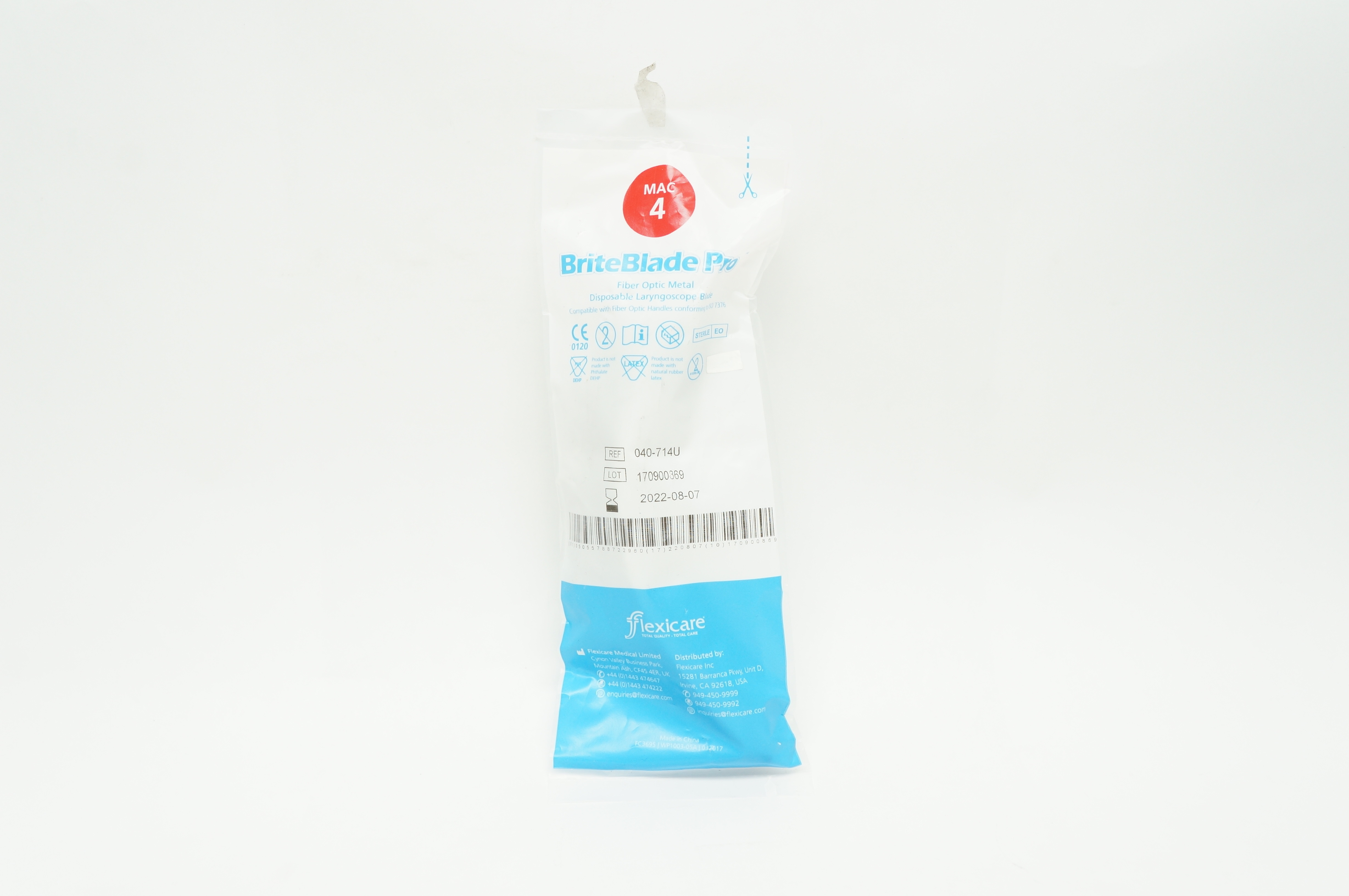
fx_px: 1235
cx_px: 674
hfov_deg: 57.3
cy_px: 448
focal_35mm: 33
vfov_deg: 39.9
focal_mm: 22
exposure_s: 1/40
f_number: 6.3
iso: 400
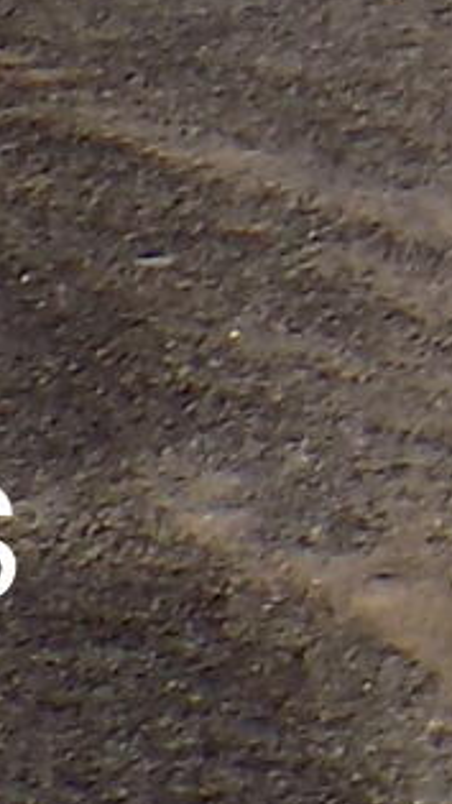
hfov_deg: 2.6
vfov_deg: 4.7
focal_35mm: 426
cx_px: 2886
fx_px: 9084
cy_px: -2065
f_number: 11.5
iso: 80
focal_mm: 7.3
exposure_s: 1/200
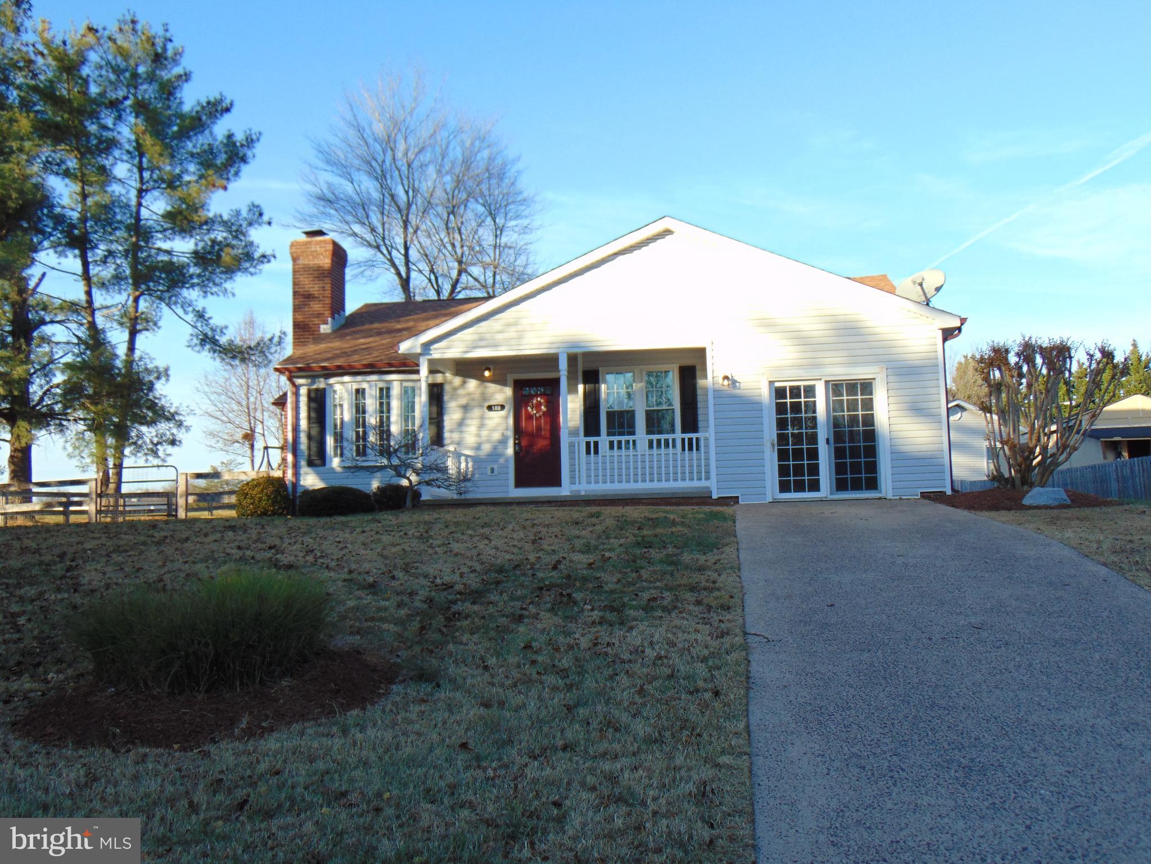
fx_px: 1164
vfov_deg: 40.7
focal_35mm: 35
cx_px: 576
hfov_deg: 52.6
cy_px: 432
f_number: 3.2
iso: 80
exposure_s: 1/400
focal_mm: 6.3
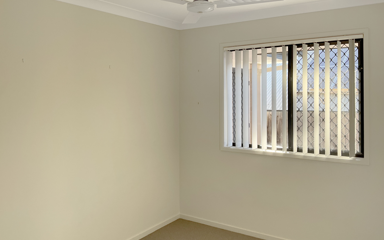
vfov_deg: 39.4
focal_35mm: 32
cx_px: 198
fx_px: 335
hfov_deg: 59.6
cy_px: 127
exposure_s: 1/122
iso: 32
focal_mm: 3
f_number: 1.8
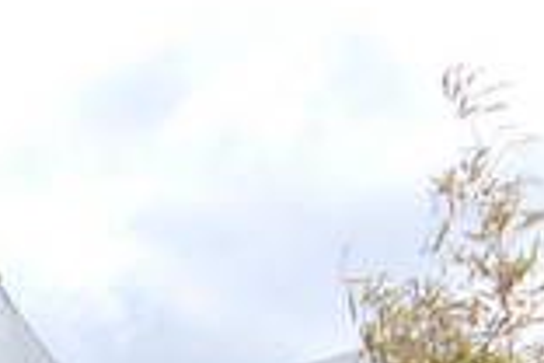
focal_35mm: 276
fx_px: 4170
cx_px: -589
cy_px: 805
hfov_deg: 7.2
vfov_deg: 4.9
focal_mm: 28
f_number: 11
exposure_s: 1/500
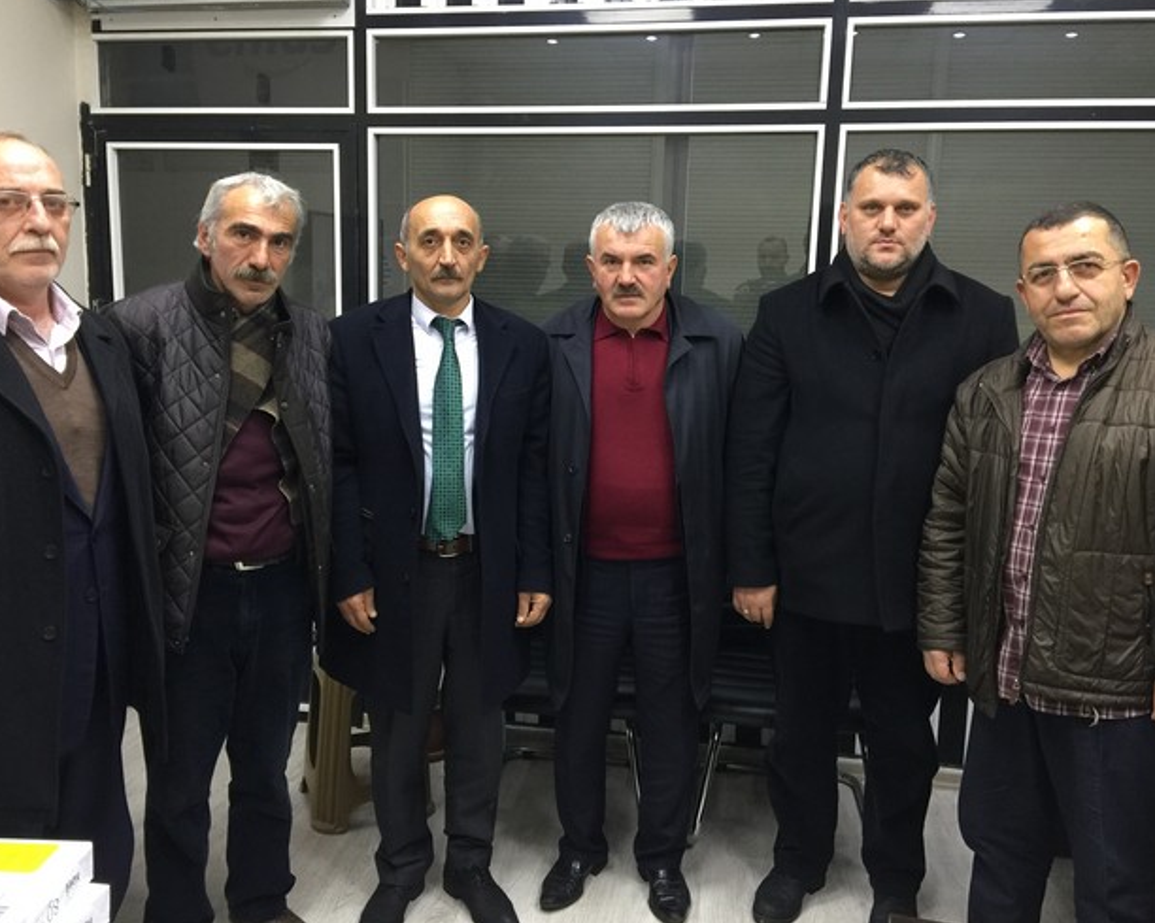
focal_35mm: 31
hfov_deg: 57.2
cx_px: 559
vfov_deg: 47.1
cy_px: 464
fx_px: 1059
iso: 100
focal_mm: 4.15
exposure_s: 1/17
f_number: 2.2
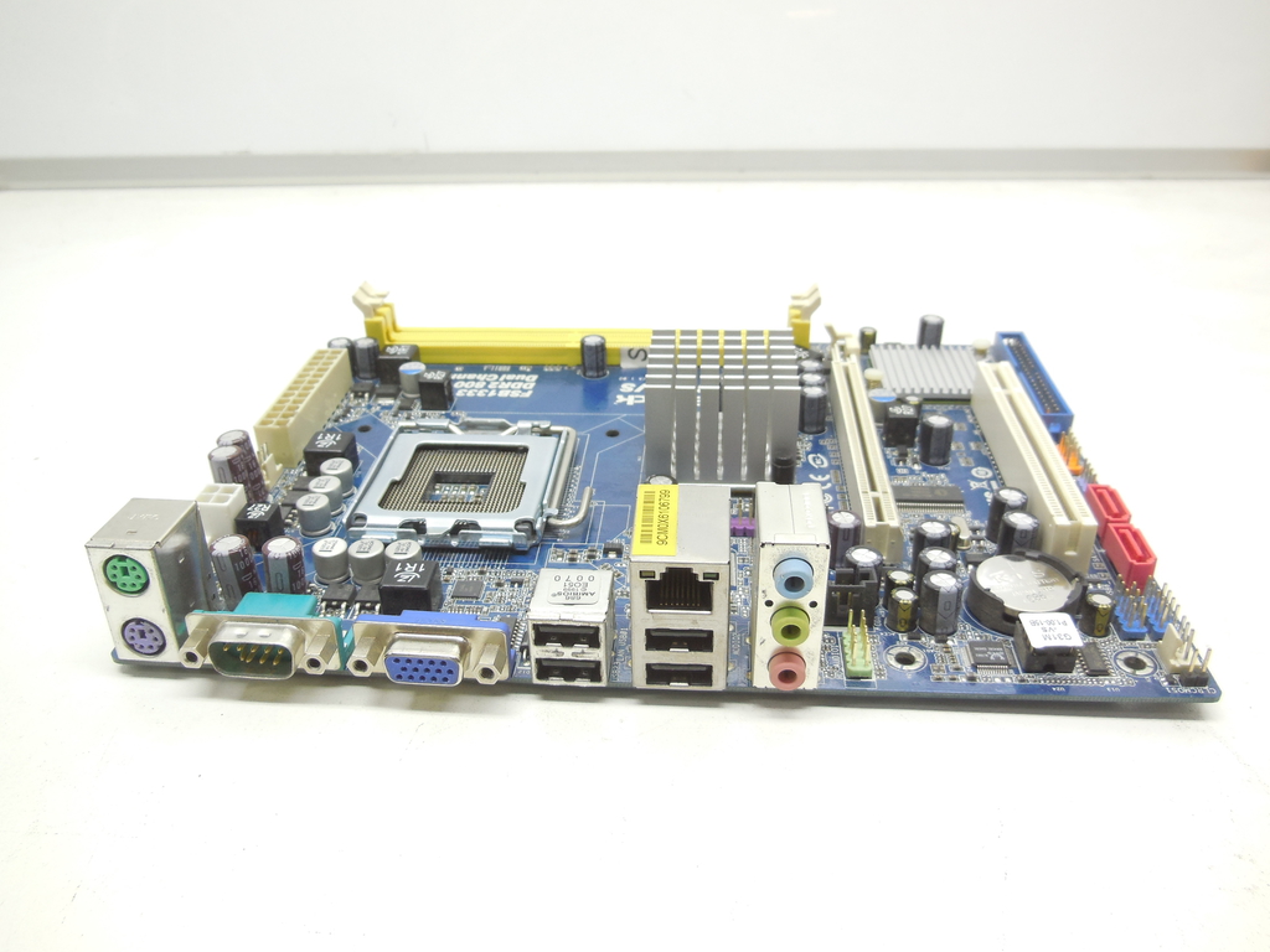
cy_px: 476
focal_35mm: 30
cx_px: 635
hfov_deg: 60.0
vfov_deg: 46.8
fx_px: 1101
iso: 125
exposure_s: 1/80
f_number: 3.2
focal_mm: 5.3
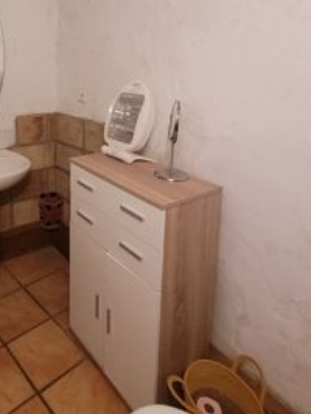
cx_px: 52
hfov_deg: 49.3
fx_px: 311
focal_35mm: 26
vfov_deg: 63.9
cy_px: 112
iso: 640
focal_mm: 1.74
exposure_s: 1/33
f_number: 2.2
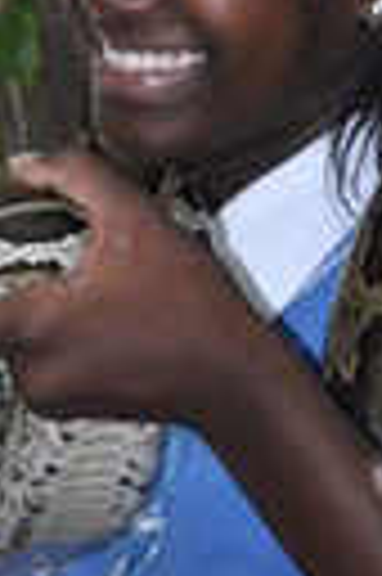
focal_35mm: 361
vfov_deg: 5.7
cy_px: 292
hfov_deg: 3.8
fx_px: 5761
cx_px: 106
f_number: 4.5
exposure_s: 1/200
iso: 320
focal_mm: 44
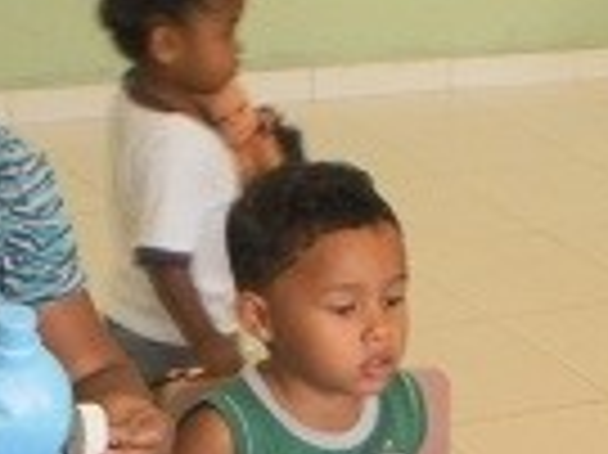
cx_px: 338
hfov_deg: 15.5
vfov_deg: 11.5
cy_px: 512
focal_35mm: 127
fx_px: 2229
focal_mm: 6.3
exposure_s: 1/30
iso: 125
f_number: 3.1
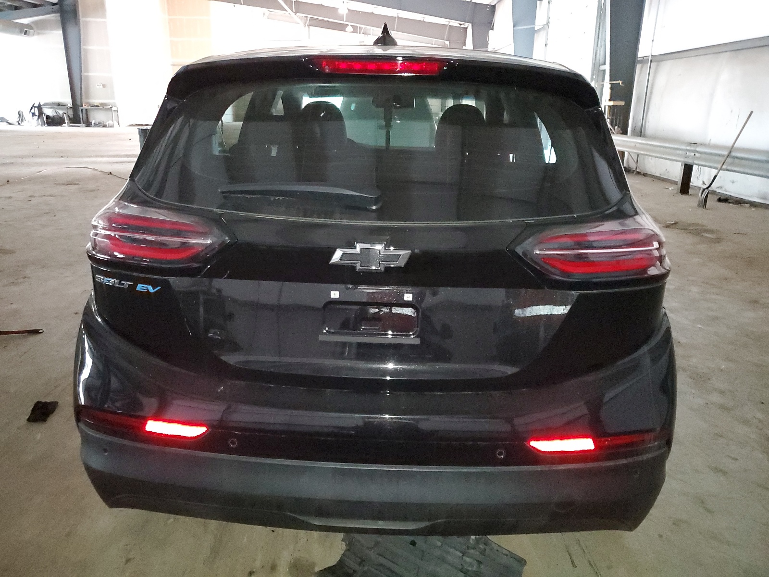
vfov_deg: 53.1
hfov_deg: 67.3
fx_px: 578
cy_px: 288
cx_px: 384
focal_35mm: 26
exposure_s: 1/13
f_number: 1.5
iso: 1012
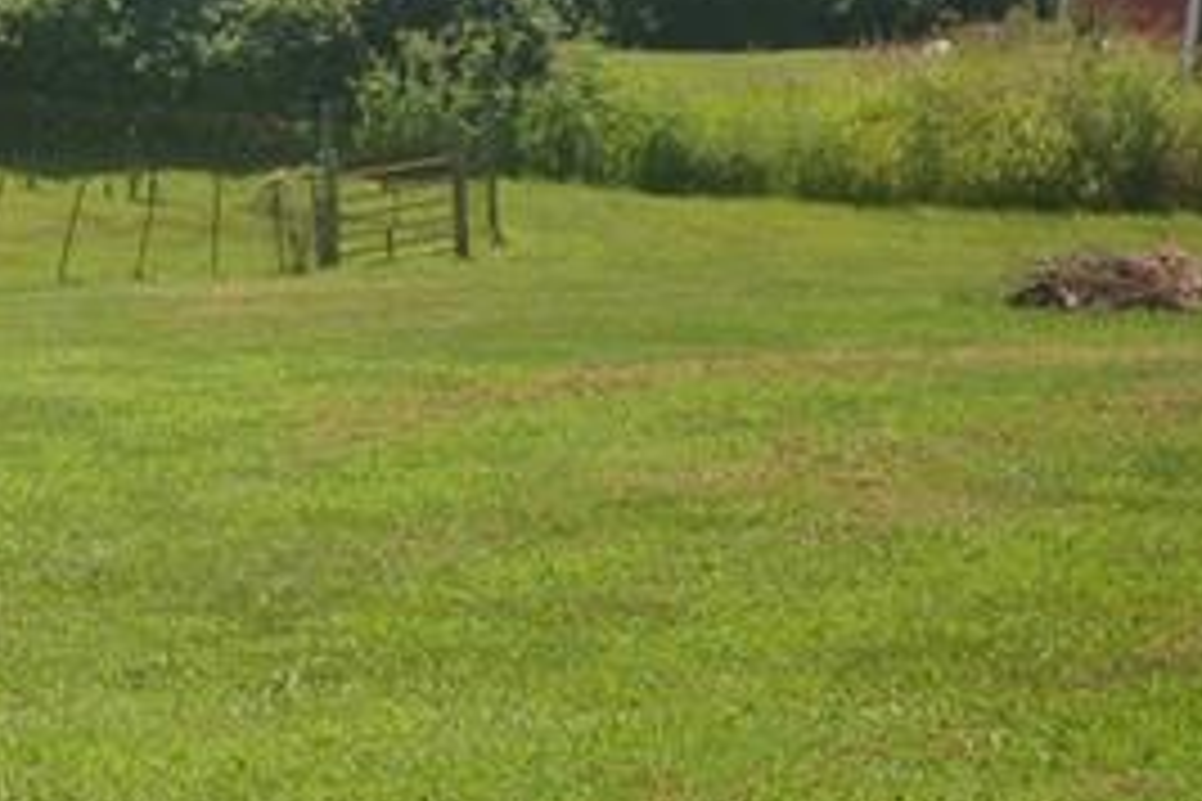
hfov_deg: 16.4
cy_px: 63
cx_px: -549
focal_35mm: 115
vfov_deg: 11.8
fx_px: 3839
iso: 160
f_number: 5.6
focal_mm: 20
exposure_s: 1/125
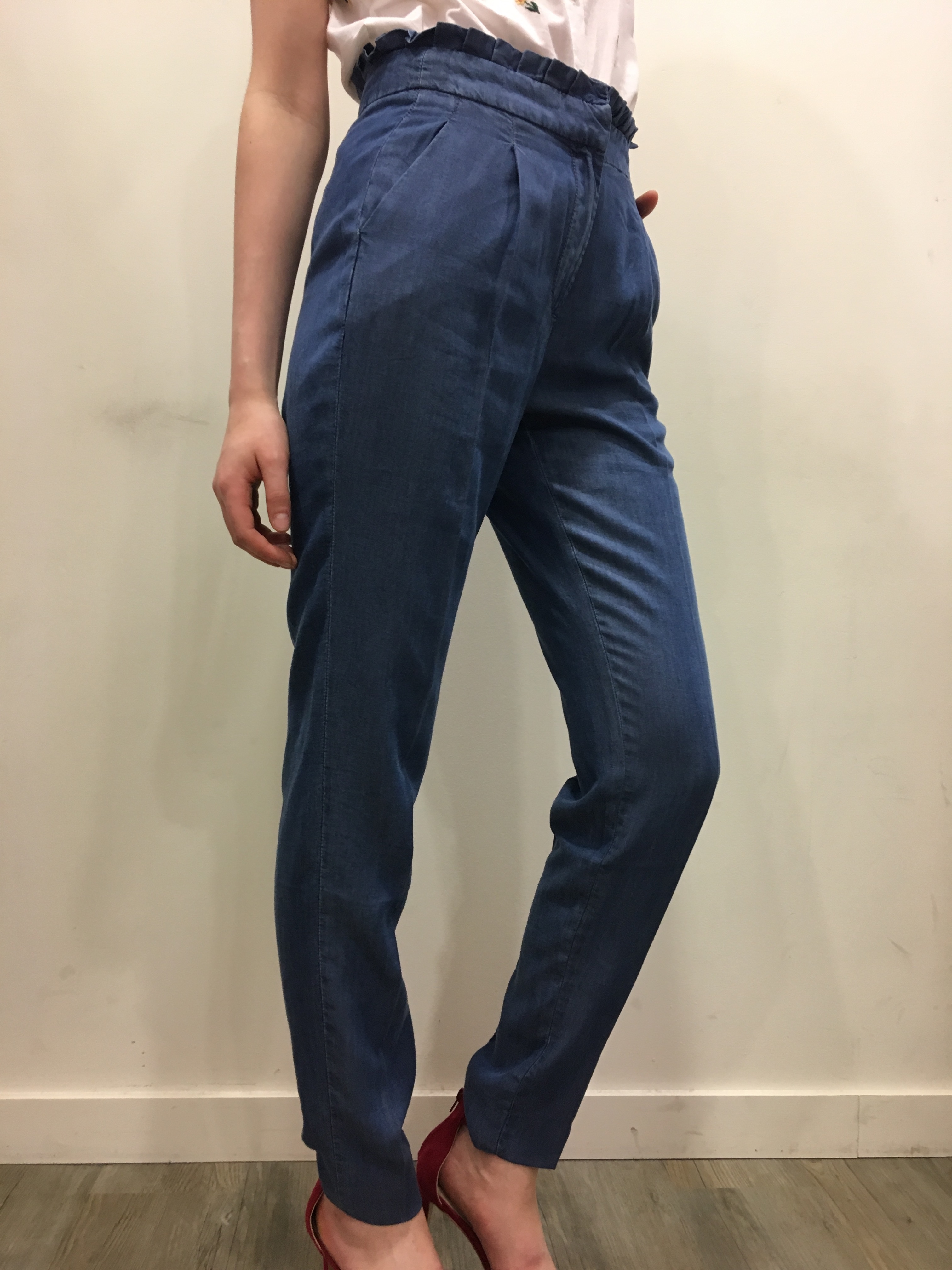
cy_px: 635
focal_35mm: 29
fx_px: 1064
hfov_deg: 48.2
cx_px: 476
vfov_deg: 61.7
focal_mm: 4.15
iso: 100
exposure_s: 1/33
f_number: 2.2
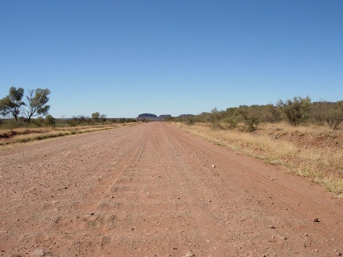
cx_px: 172
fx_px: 377
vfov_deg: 37.7
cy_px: 128
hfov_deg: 49.0
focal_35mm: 38
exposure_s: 1/966
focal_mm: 7.8
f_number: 4.8
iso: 79
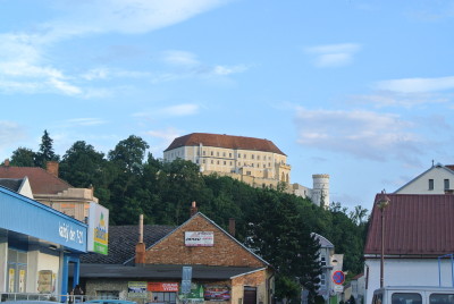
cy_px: 152
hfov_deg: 25.0
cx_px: 227
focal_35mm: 81
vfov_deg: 16.9
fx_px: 1023
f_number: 5.6
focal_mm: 30
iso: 200
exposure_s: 1/200
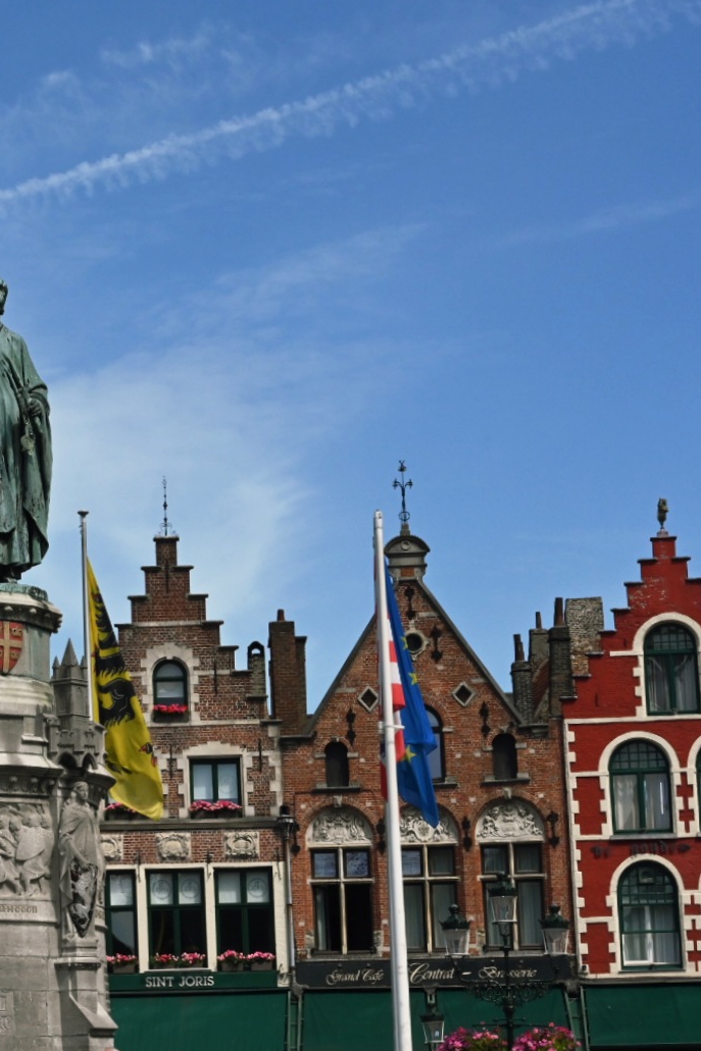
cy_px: 524
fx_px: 2659
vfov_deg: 22.4
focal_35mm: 91
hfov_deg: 14.9
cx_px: 117
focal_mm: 60
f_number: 18
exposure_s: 1/1250
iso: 1600
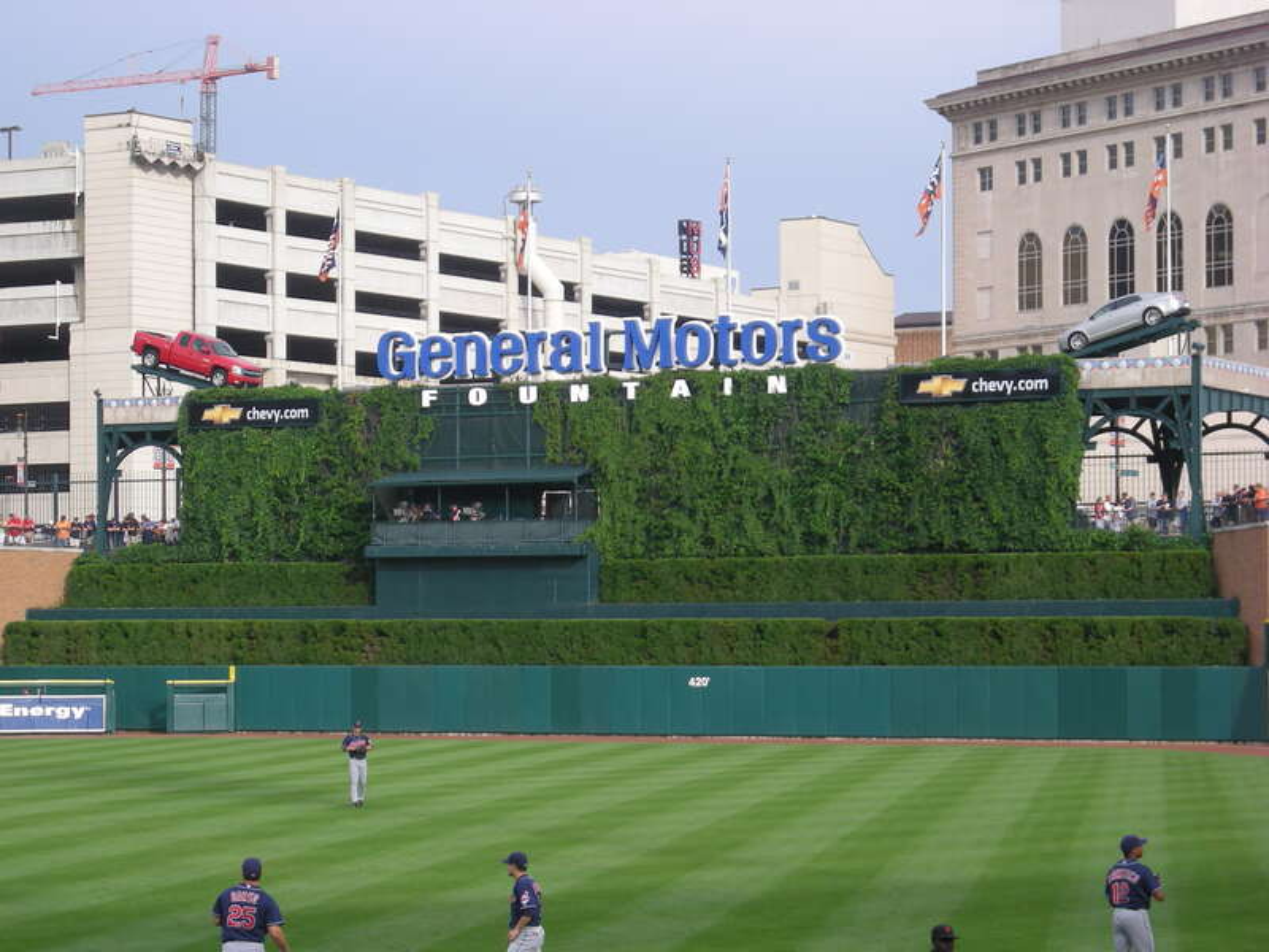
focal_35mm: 105
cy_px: 476
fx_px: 3849
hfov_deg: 18.7
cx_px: 634
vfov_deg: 14.1
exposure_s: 1/156
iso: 50
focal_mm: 17.1
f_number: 4.7
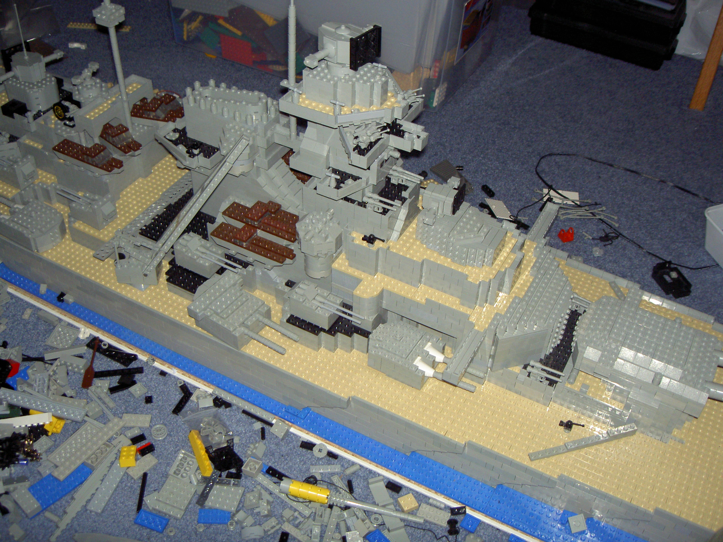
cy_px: 271
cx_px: 362
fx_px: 815
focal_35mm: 39
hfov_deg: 47.9
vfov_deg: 36.8
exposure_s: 1/60
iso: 200
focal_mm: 8
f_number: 2.8
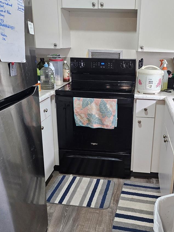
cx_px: 119
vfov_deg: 54.0
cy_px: 117
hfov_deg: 41.1
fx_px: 228
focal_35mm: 34
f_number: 1.8
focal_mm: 5
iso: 320
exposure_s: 1/120
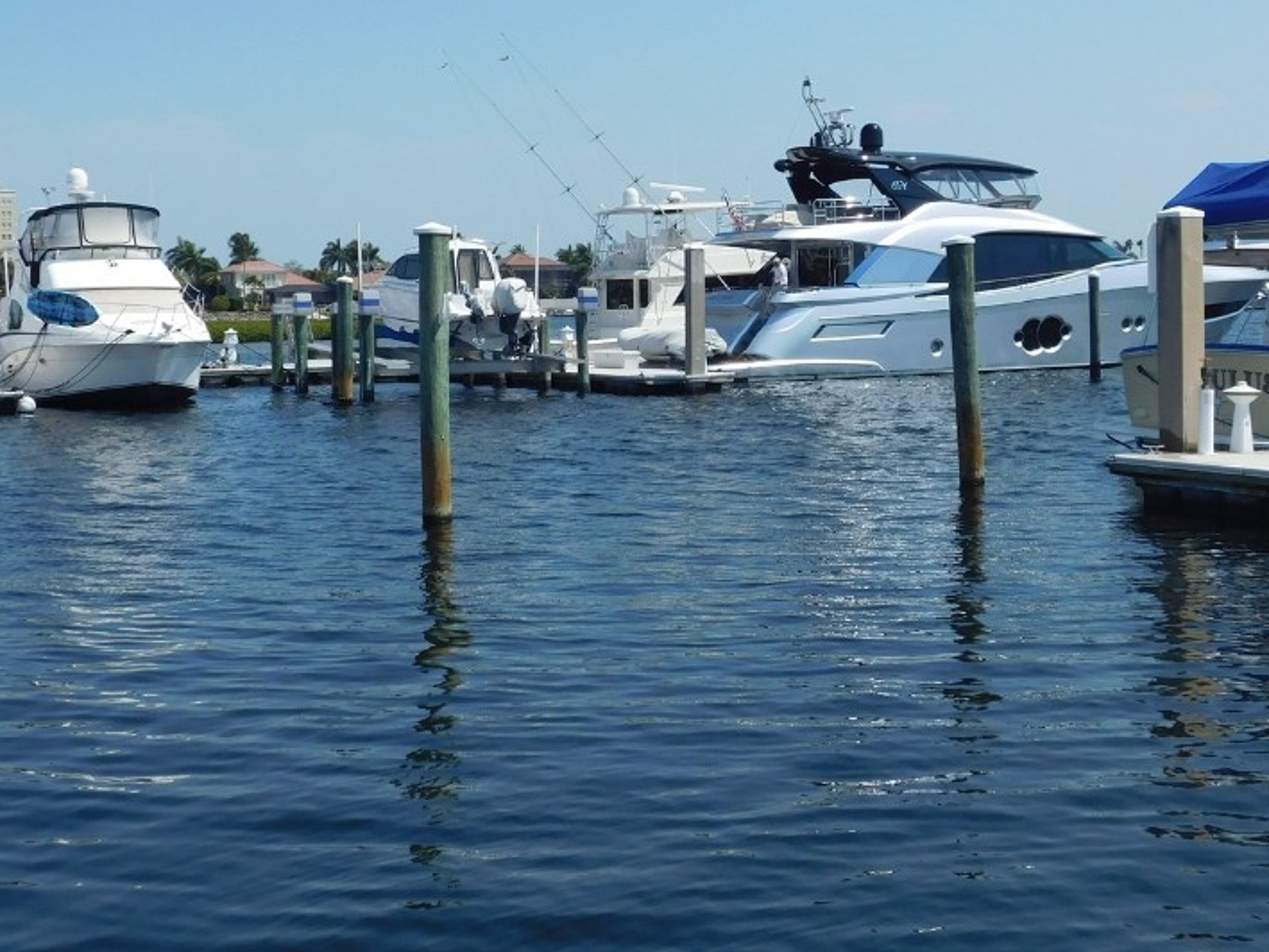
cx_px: 634
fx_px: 1907
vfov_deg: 27.8
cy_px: 304
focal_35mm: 52
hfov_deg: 36.8
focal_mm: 6.3
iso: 125
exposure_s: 1/500
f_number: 7
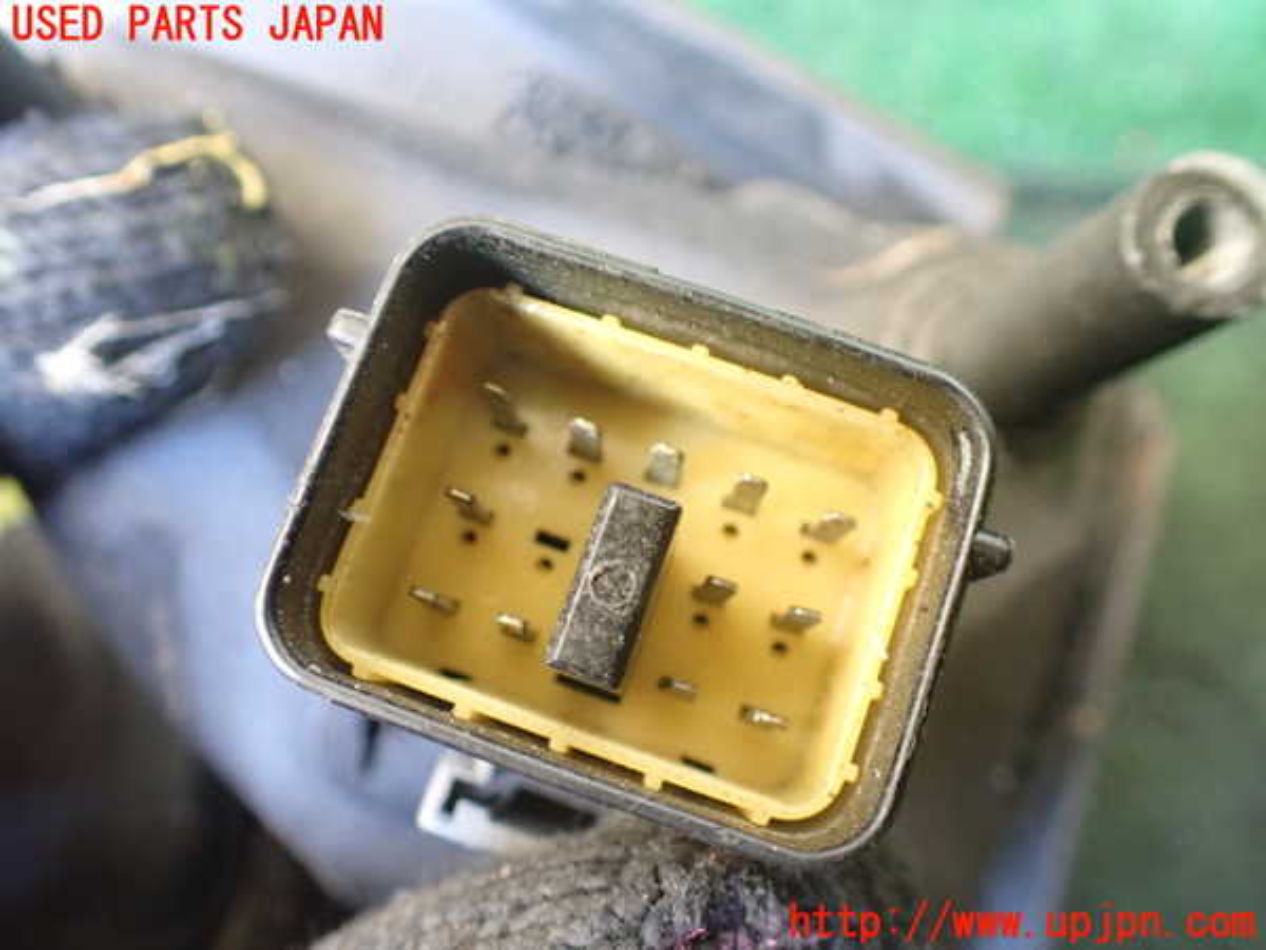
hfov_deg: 60.0
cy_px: 475
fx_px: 1097
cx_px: 633
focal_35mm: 30
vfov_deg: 46.8
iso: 800
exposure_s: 1/30
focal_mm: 5.4
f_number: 2.3
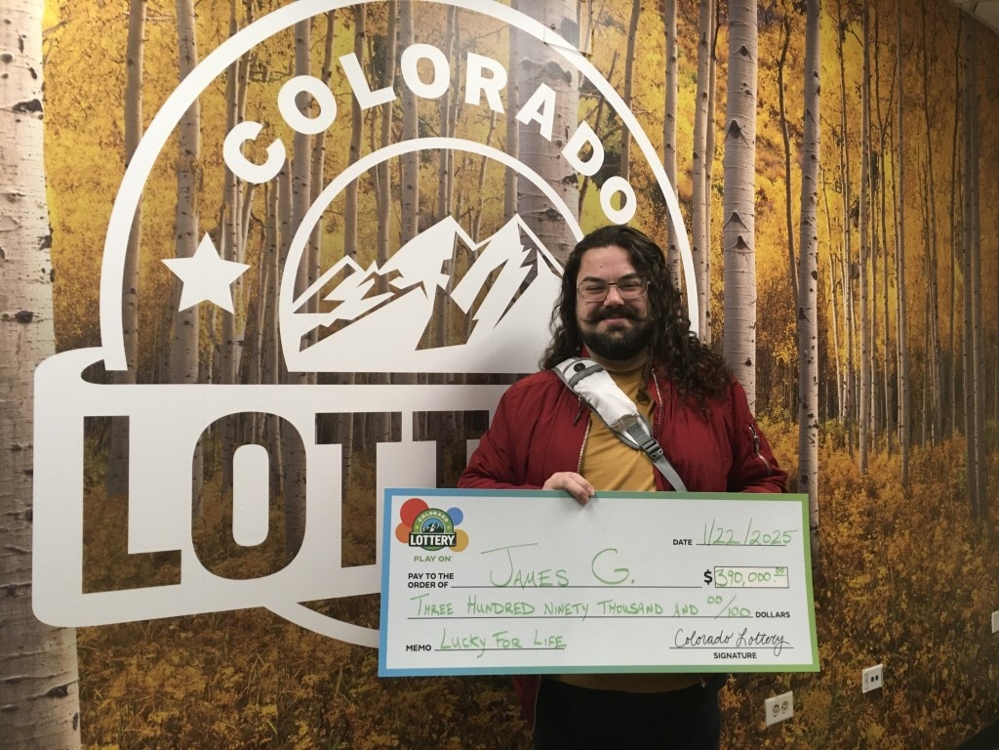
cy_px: 375
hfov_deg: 61.7
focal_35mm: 29
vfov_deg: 48.2
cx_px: 500
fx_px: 837
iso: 100
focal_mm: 4.15
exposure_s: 1/30
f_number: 2.2
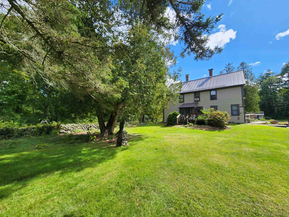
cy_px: 108
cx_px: 144
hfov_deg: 106.2
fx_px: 109
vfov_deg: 89.9
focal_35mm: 13
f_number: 2.2
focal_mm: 2.2
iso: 50
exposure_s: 1/1202
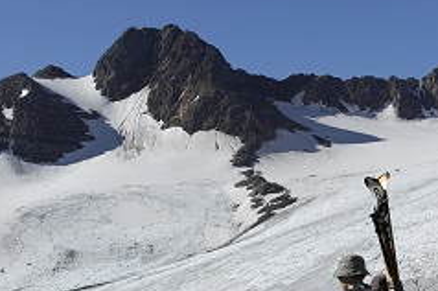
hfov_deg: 23.9
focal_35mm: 83
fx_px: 1008
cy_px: 235
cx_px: 381
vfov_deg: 16.3
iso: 100
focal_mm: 24
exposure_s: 1/320
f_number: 7.1
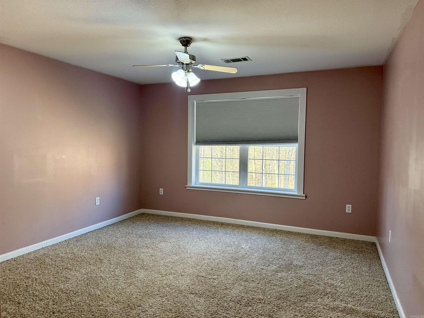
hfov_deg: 71.6
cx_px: 212
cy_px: 159
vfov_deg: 56.8
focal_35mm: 24
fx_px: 294
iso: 320
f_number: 1.78
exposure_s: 1/120
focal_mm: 6.76
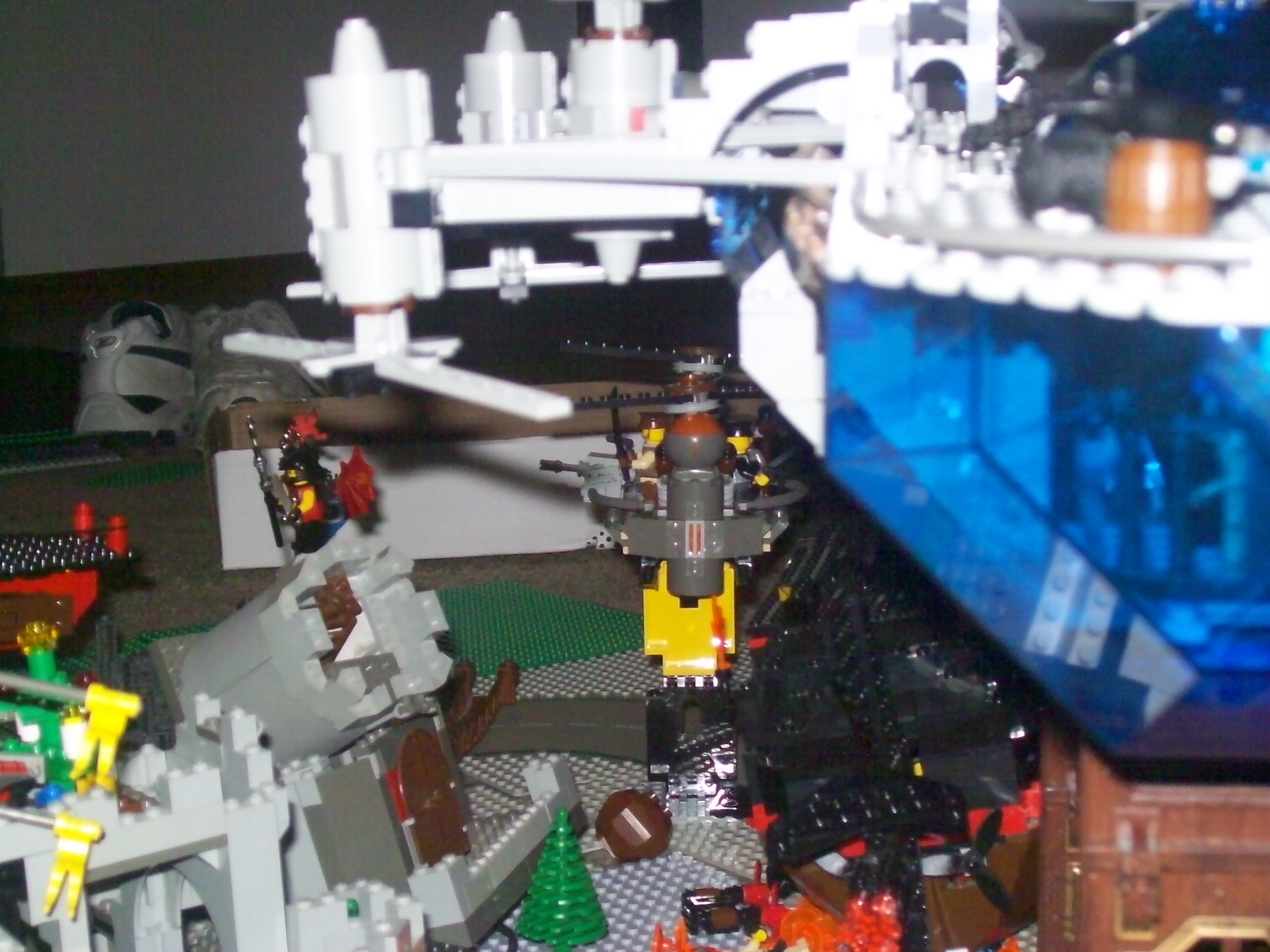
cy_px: 476
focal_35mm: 70
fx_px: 2568
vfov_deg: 21.0
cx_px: 635
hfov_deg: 27.8
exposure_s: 1/194
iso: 200
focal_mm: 11.6
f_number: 3.8
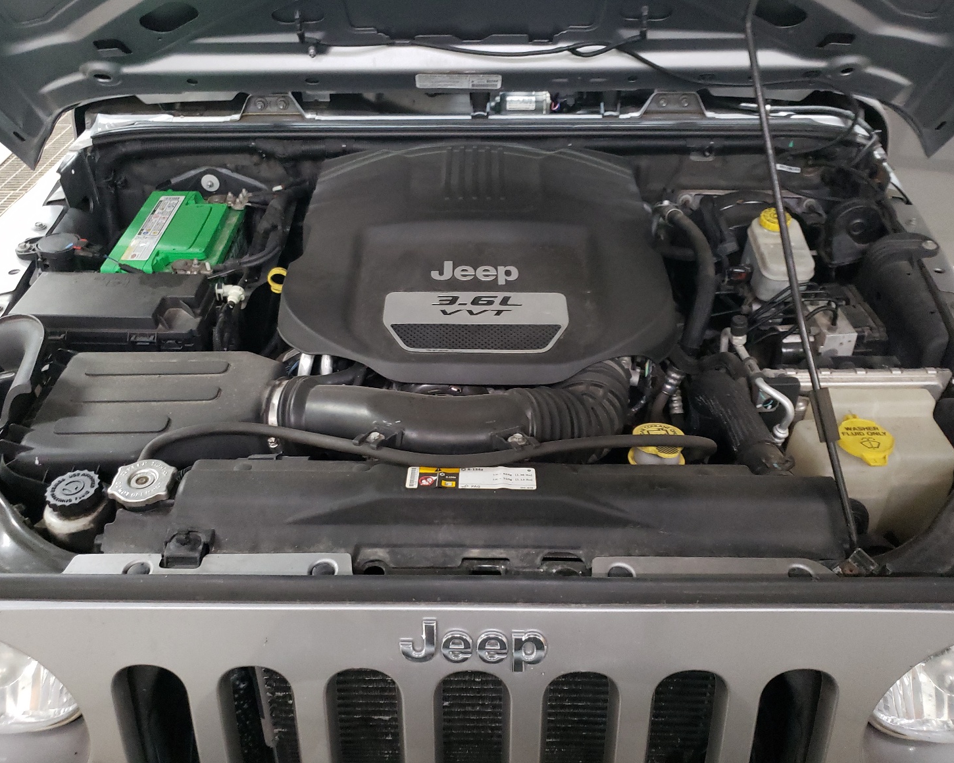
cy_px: 374
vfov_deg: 51.5
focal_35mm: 28
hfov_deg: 62.2
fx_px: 791
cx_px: 461
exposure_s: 1/24
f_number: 1.5
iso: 482
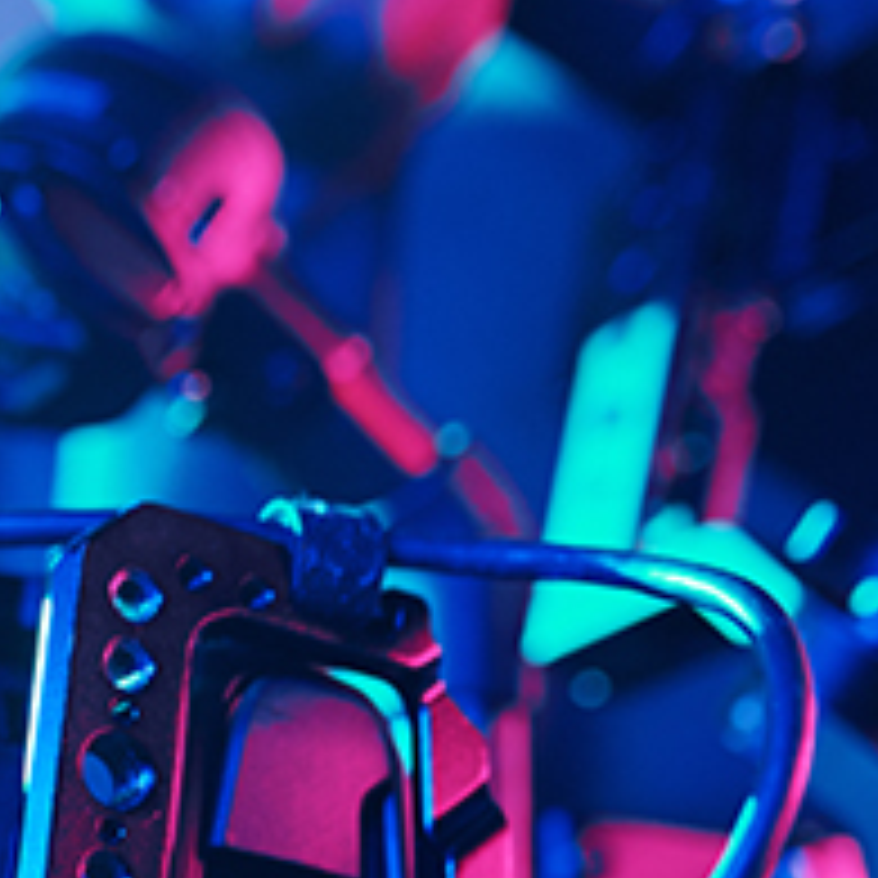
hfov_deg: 12.8
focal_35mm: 122
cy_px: 853
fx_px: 3501
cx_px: -756
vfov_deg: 14.1
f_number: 2.8
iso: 1000
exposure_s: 1/100
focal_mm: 35
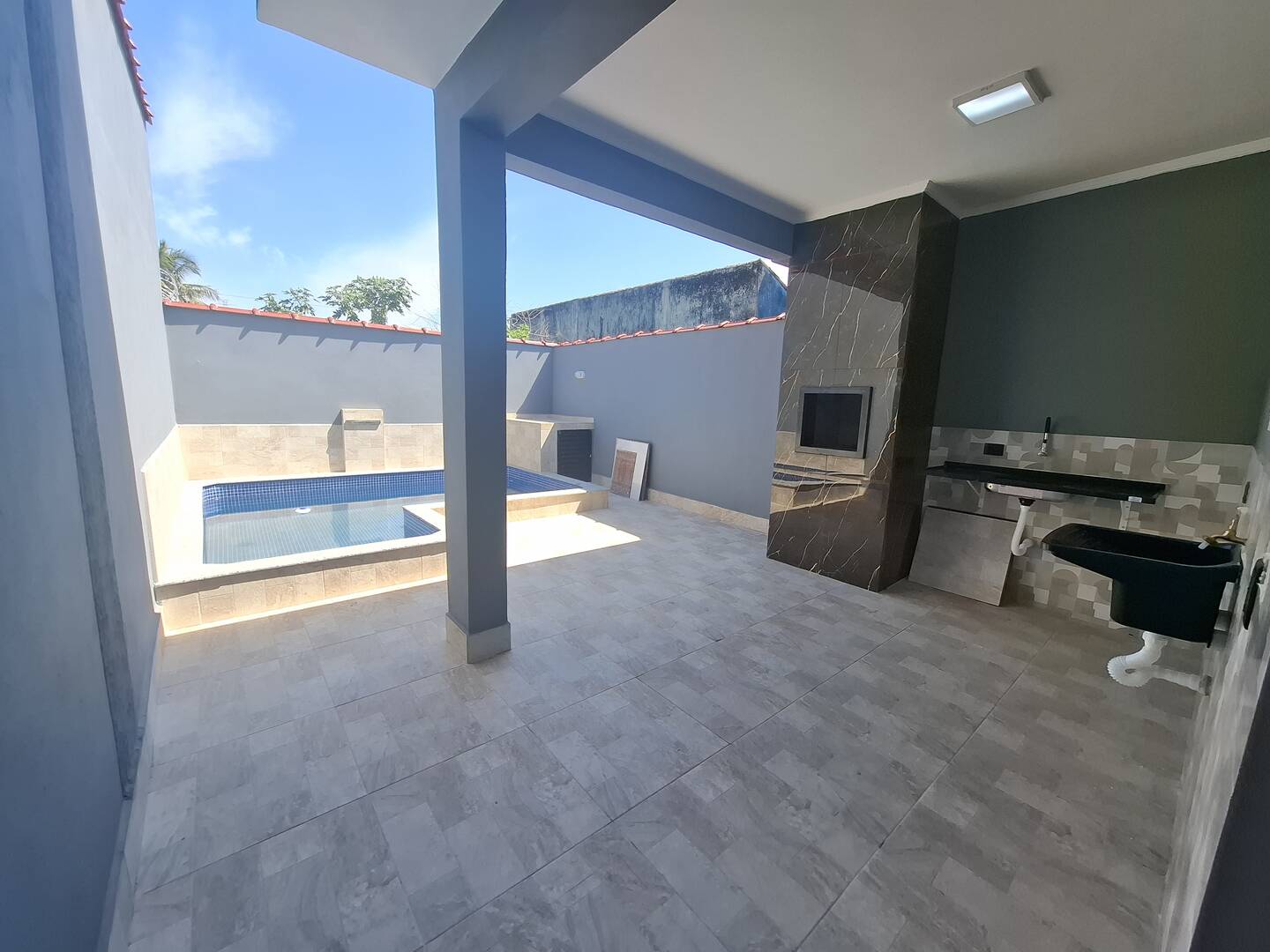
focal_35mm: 13
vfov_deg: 89.9
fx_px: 477
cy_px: 476
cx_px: 635
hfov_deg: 106.2
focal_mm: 1.74
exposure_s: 1/599
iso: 40
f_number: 2.2
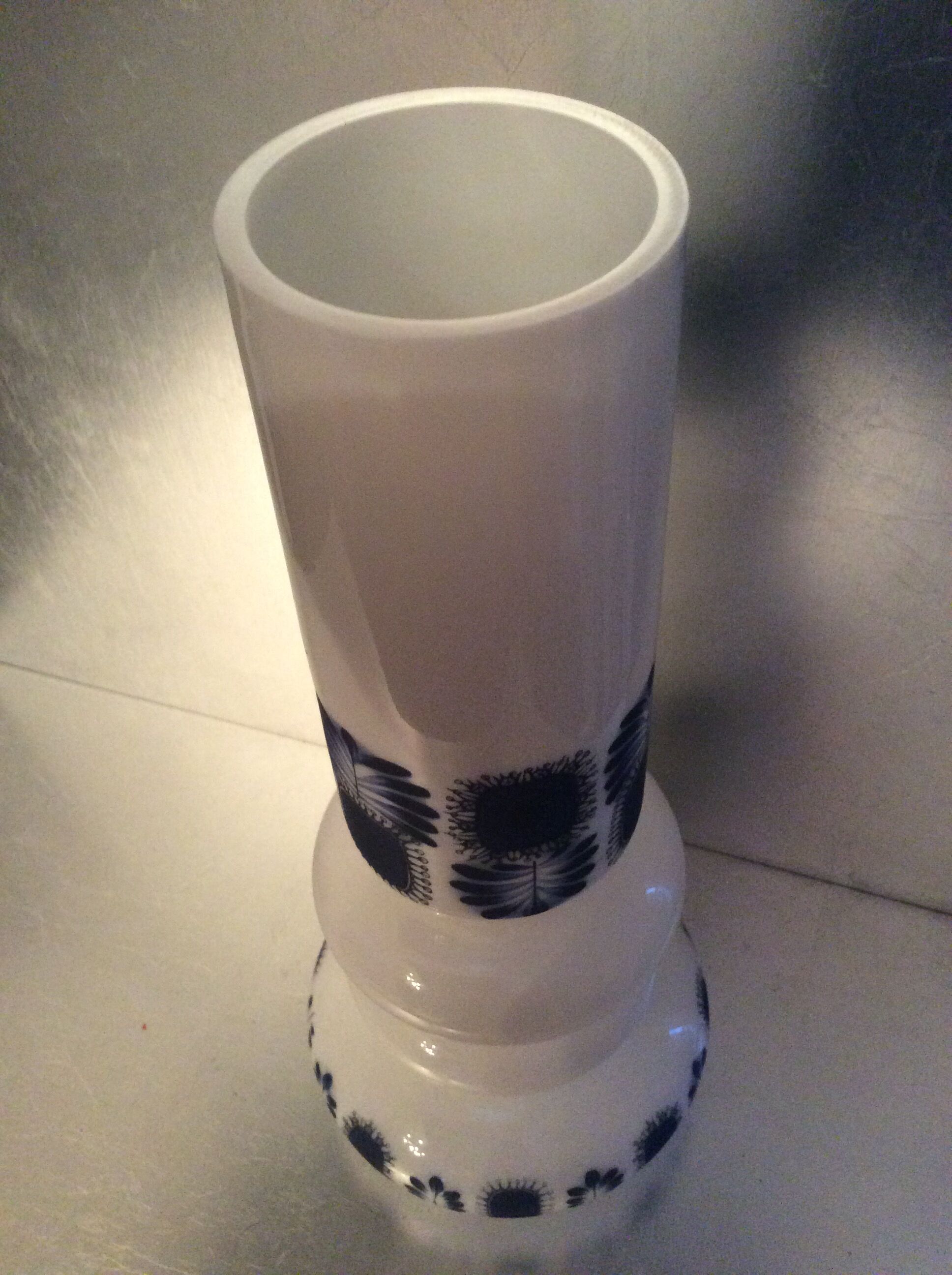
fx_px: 1177
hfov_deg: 44.1
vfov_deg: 56.9
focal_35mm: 32
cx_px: 476
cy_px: 638
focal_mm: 3.3
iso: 250
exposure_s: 1/20
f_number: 2.4
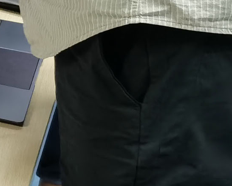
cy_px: -44
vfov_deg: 8.7
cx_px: -450
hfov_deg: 9.0
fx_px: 1209
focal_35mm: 176
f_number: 1.6
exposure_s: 1/60
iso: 200
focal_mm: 5.56
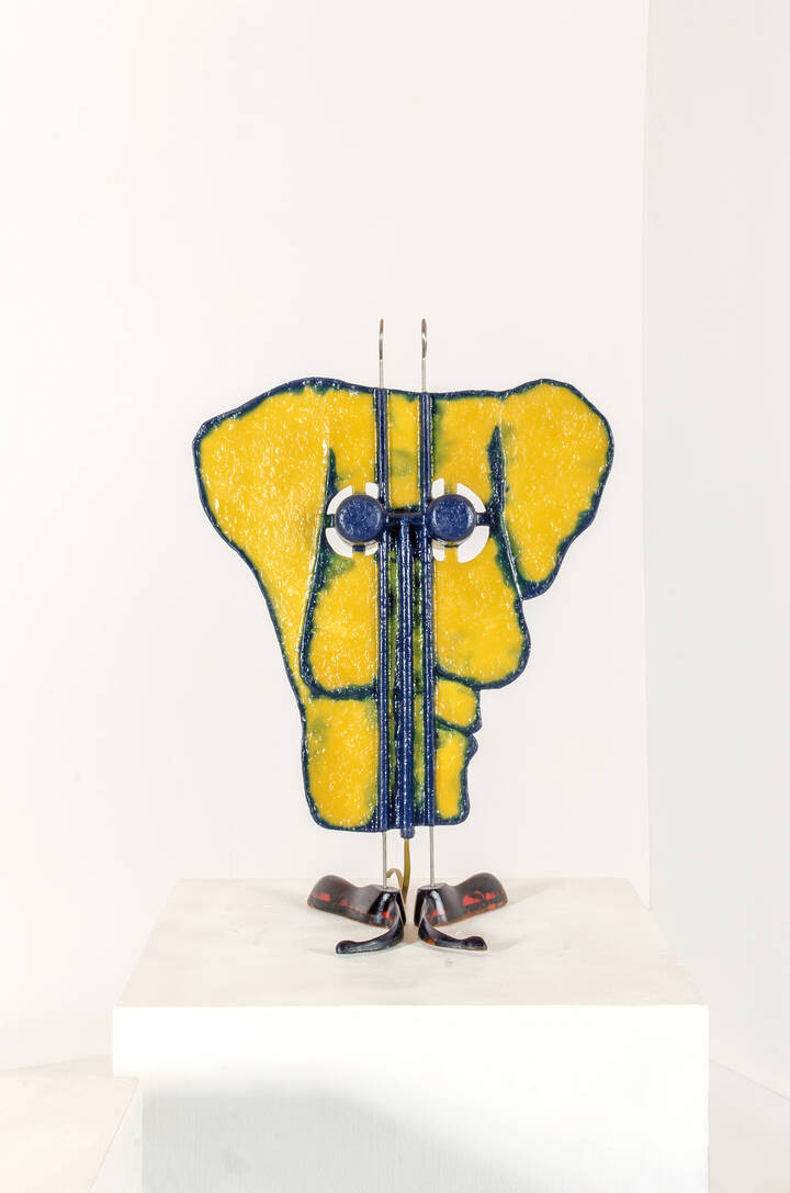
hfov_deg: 25.6
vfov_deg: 37.9
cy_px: 596
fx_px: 1736
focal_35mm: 52
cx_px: 395
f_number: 16
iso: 100
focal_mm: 35
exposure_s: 1/160
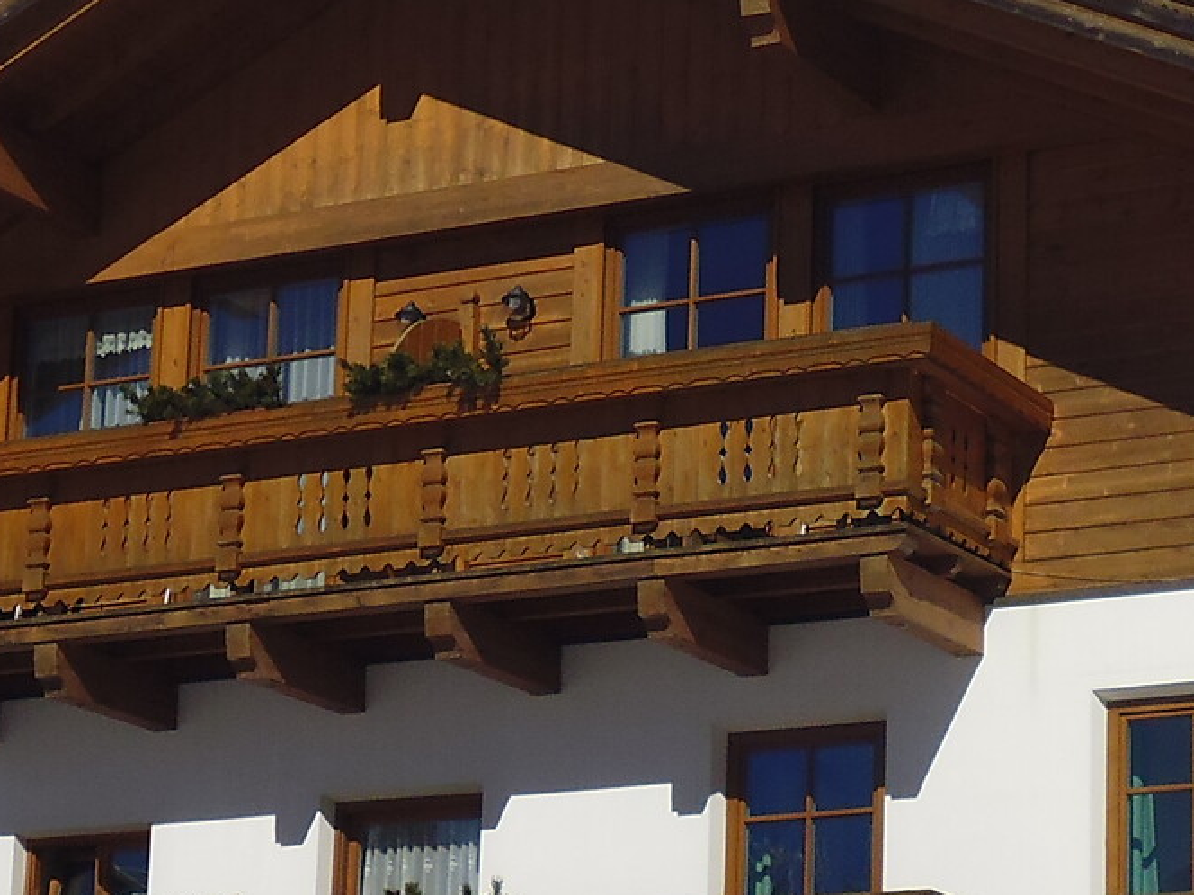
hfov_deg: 14.8
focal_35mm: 133
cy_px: 717
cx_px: 815
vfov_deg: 11.1
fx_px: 4588
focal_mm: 8.1
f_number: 11
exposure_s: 1/250
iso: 100
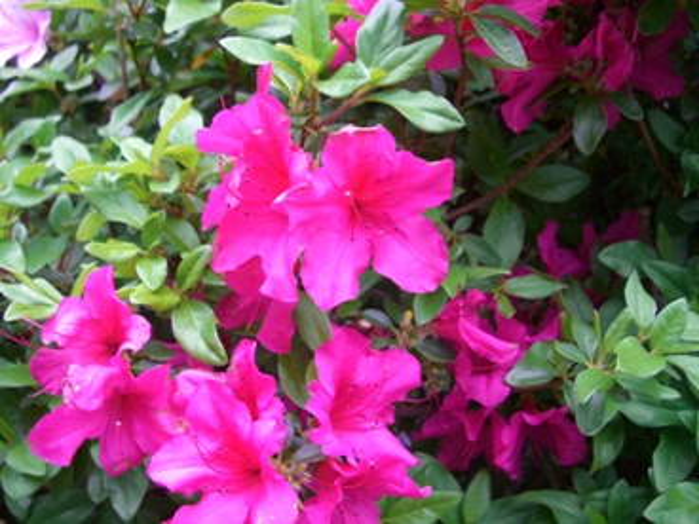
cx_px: 350
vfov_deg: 37.7
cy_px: 262
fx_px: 767
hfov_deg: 49.0
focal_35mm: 38
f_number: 2.8
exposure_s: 1/125
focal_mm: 7.9
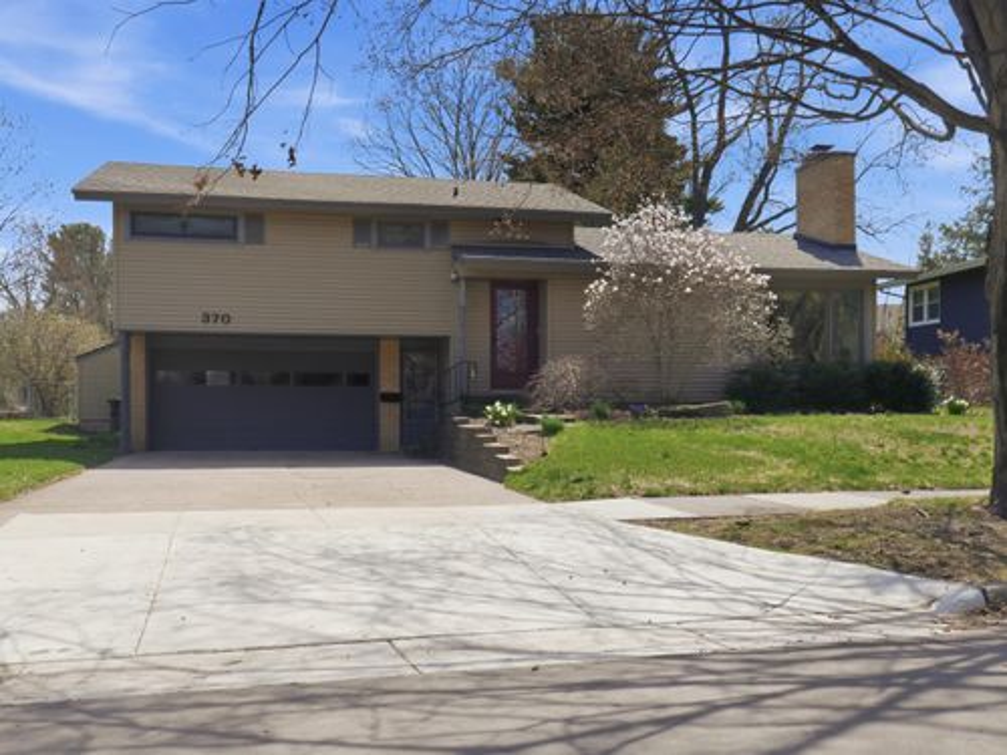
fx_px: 1047
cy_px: 378
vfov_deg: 39.7
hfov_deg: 51.4
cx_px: 504
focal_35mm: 36
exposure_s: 1/400
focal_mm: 18
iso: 200
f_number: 9
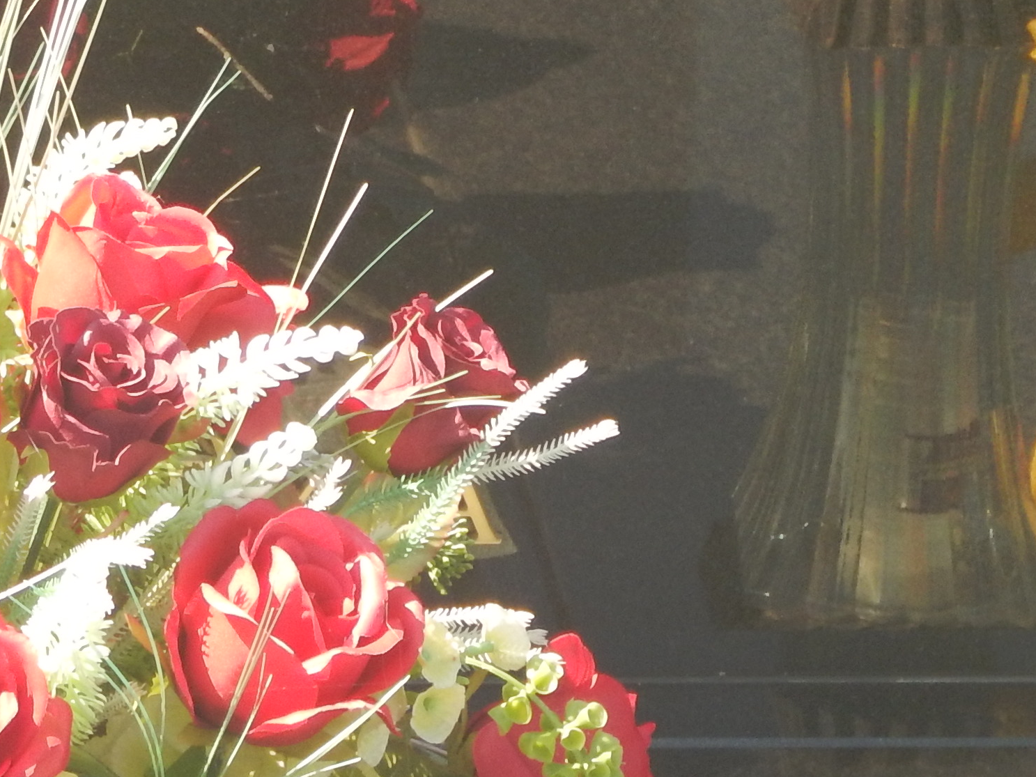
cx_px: 35
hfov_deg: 10.4
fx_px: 5656
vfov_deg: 7.7
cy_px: -364
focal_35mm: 189
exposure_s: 1/125
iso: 125
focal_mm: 11
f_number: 4.4
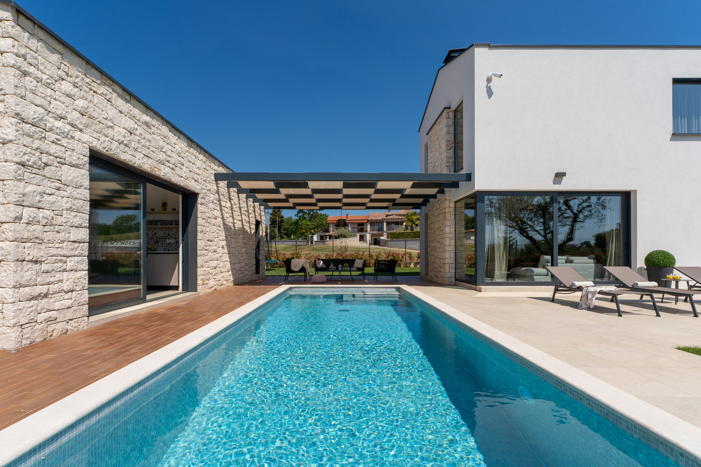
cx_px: 350
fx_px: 341
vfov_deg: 68.9
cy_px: 234
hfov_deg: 91.6
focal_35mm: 18
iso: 100
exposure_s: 1/250
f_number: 11
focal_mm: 17.5
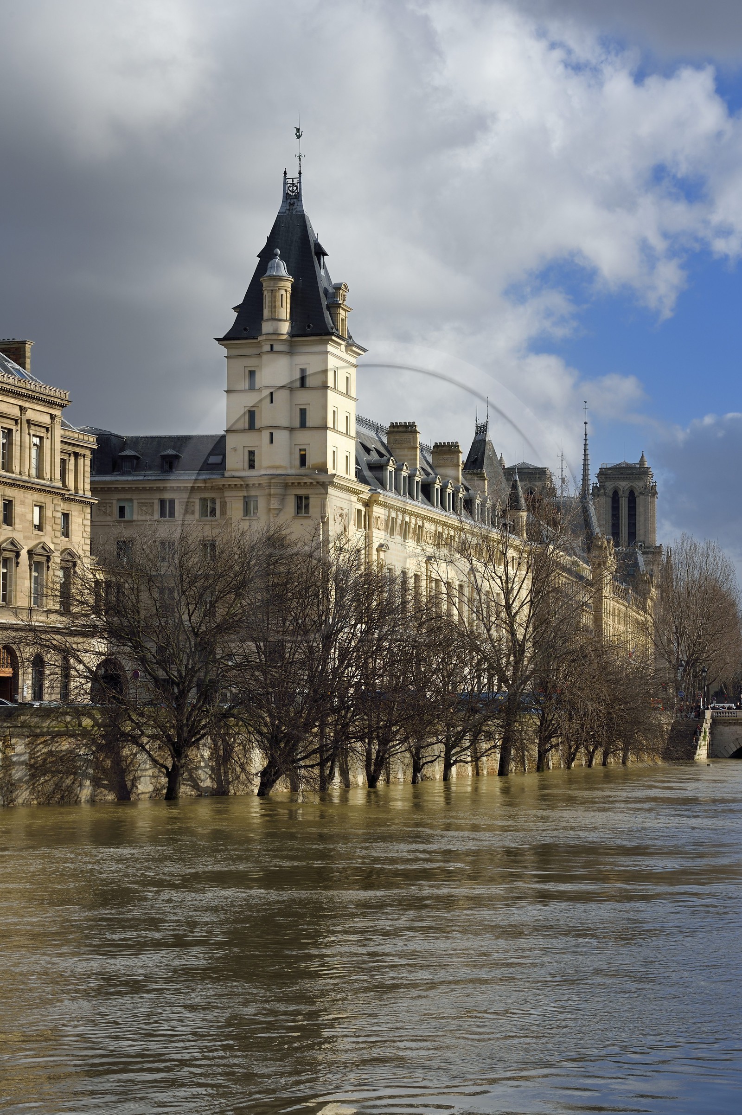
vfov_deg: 28.9
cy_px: 558
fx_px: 2166
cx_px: 371
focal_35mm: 70
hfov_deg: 19.4
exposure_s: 1/320
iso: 200
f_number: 13
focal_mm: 70
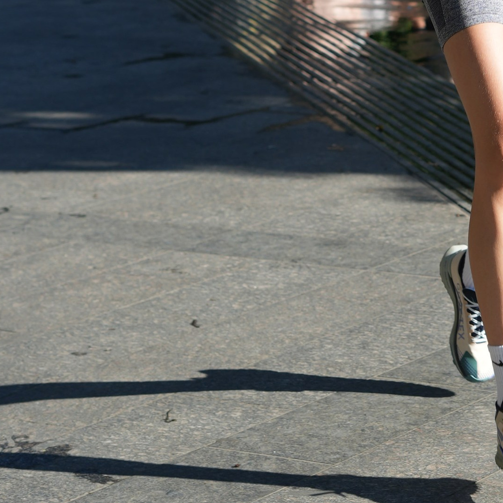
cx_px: 545
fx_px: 2663
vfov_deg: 10.6
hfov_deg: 10.7
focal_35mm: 162
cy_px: -83
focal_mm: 50
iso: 100
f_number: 3.5
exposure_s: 1/640
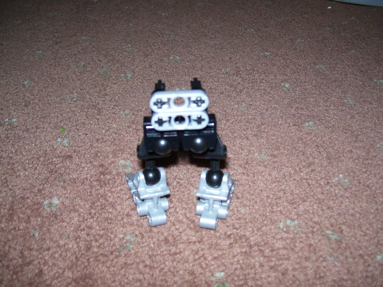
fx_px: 398
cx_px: 192
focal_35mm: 36
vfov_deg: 39.7
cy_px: 144
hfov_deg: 51.4
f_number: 2.7
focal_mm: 6
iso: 80
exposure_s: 1/60
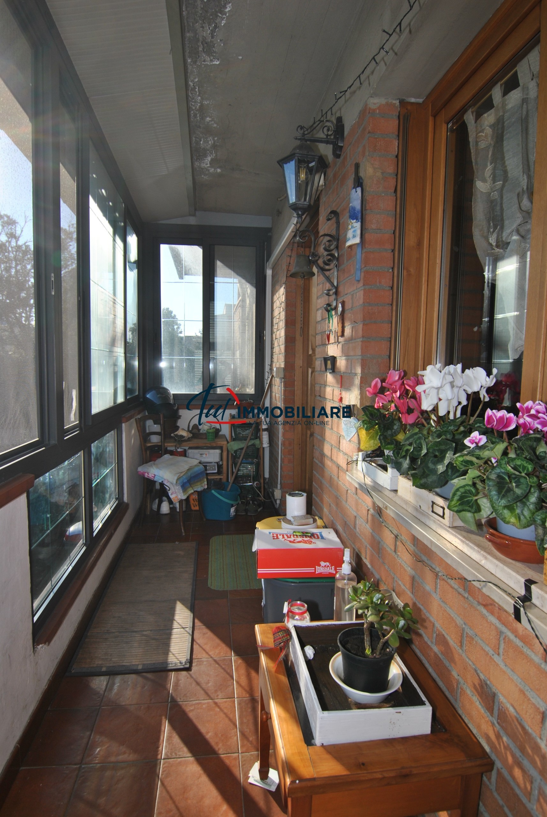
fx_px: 409
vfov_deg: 89.9
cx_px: 274
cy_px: 408
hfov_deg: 67.5
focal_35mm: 18
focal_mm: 12
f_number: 7.1
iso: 100
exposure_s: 1/200
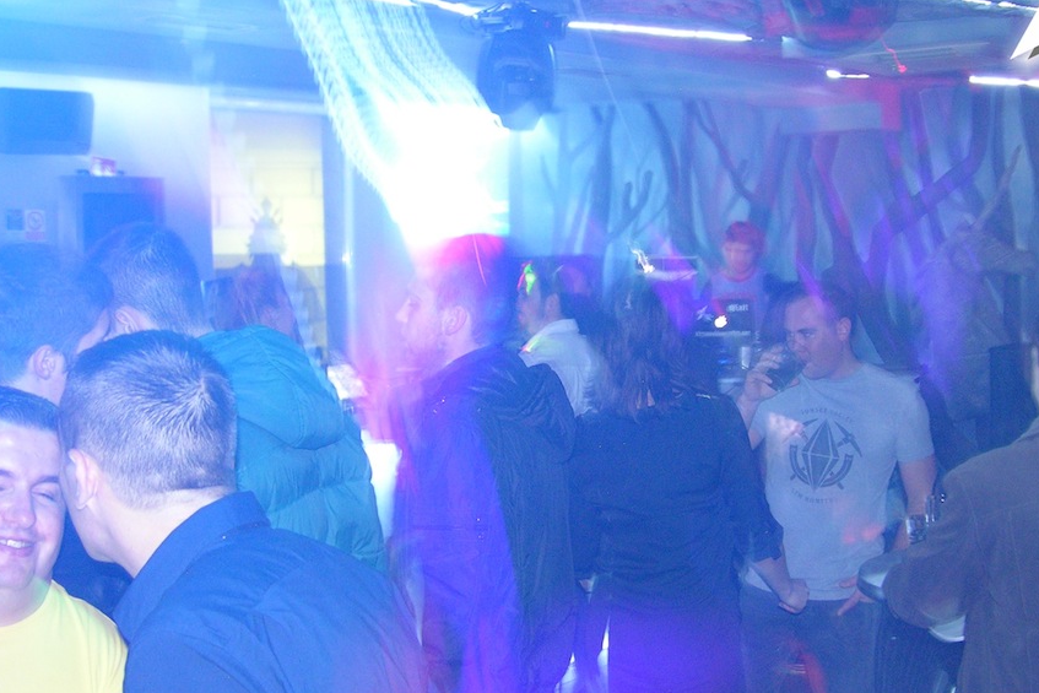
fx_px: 1588
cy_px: 351
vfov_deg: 24.6
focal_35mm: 55
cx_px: 554
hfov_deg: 36.2
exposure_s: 1.68
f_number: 2.8
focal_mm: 8.9
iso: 200
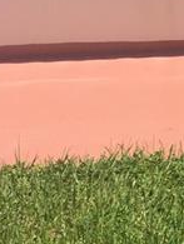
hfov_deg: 11.8
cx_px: 349
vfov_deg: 16.8
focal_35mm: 114
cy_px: -16
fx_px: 805
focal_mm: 4.15
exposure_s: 1/1115
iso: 25
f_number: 2.2
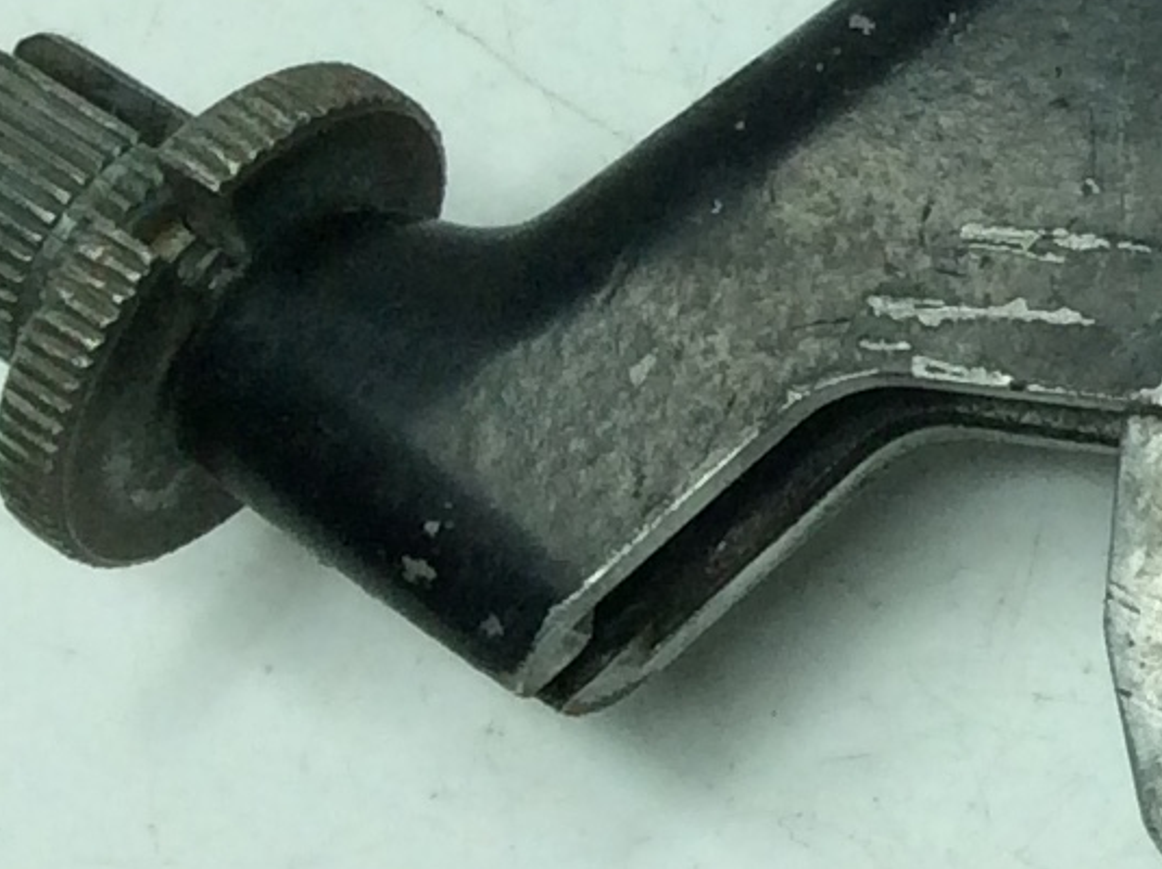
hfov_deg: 11.4
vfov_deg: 9.5
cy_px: 28
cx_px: 2385
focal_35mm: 155
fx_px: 5197
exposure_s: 1/602
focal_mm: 3.3
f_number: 2.4
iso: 32
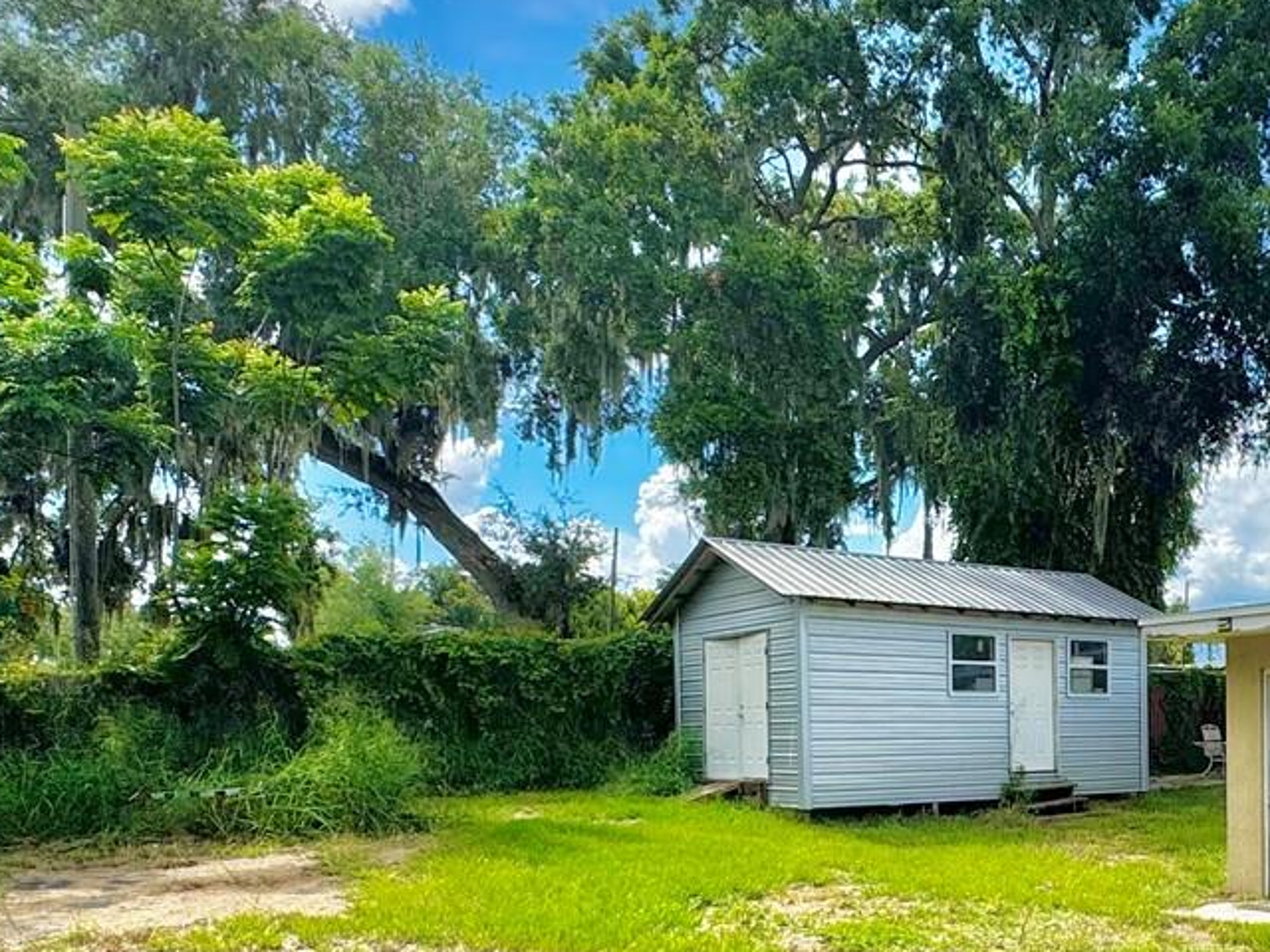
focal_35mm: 35
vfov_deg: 39.1
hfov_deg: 49.5
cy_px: 766
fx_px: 1284
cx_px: 1020
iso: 40
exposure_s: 1/1034
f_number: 2.2
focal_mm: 2.22
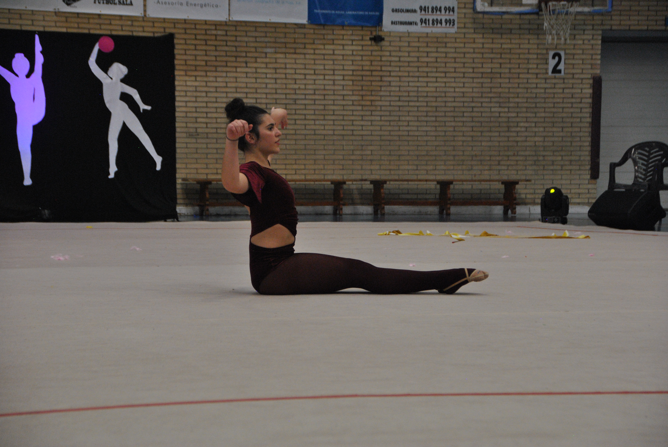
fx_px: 2090
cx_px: 334
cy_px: 224
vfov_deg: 12.2
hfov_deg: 18.2
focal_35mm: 112
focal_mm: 75
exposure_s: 1/200
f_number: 5.3
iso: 800
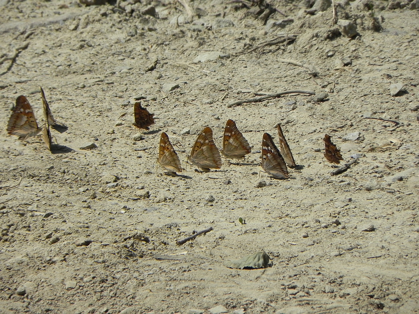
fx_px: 8207
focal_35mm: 678
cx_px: 210
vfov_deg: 2.2
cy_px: 157
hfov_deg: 2.9
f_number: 8
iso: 160
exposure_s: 1/469
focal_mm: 120
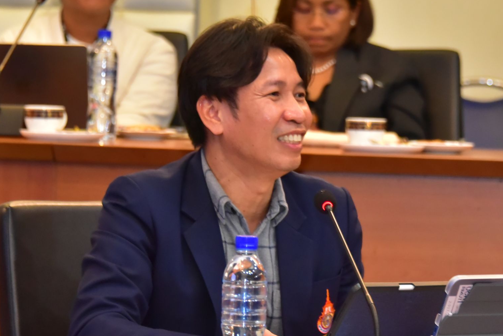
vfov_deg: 6.1
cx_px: 261
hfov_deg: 9.2
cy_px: 159
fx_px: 3131
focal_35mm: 224
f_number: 5.6
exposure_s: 1/100
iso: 6400
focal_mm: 135
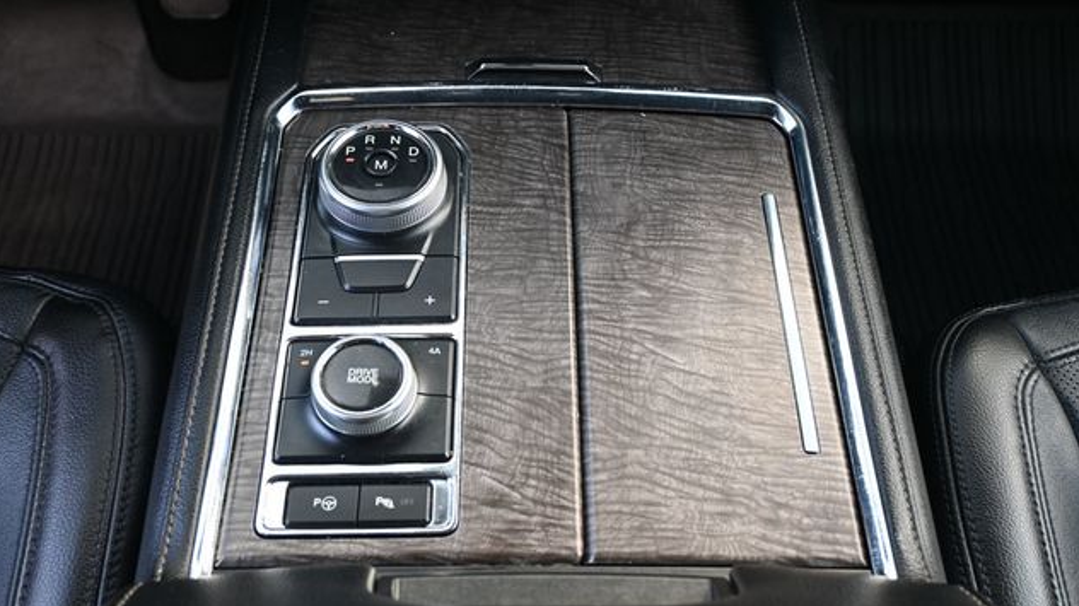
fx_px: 1001
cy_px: 295
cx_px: 536
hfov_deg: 56.6
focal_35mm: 35
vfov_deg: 33.7
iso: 900
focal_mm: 22
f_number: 4
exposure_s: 1/125
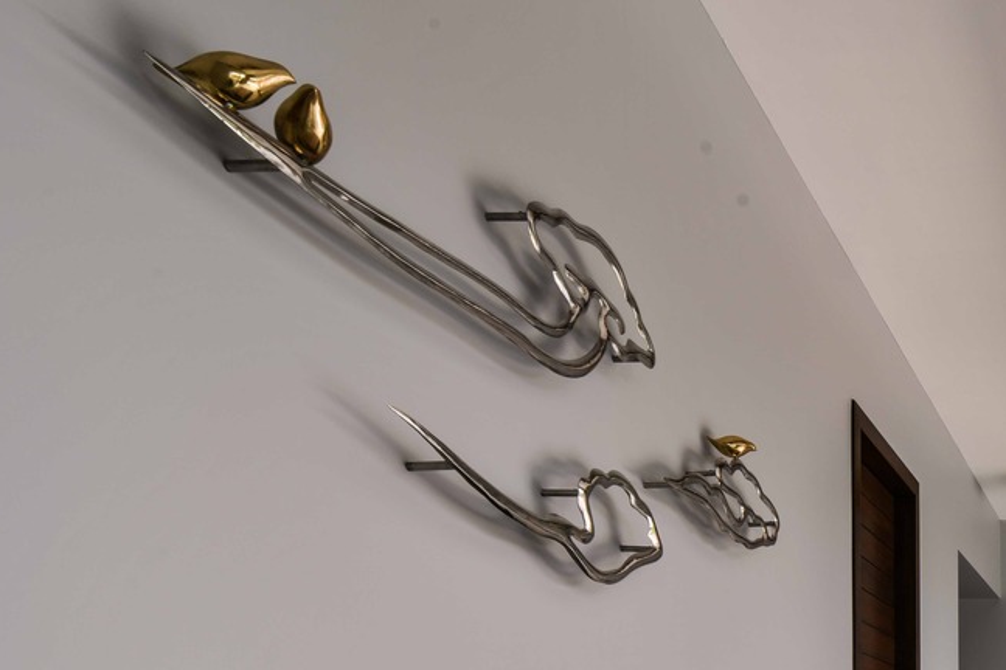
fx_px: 1034
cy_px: 763
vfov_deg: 31.3
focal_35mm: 37
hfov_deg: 41.3
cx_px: 1110
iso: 31
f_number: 14
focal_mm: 16
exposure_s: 1/6
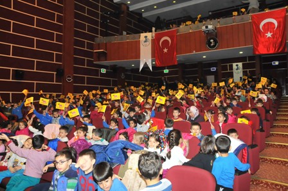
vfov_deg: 47.9
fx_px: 216
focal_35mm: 27
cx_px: 144
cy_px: 96
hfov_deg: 67.4
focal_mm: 18
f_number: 7.1
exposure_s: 1/60
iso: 800
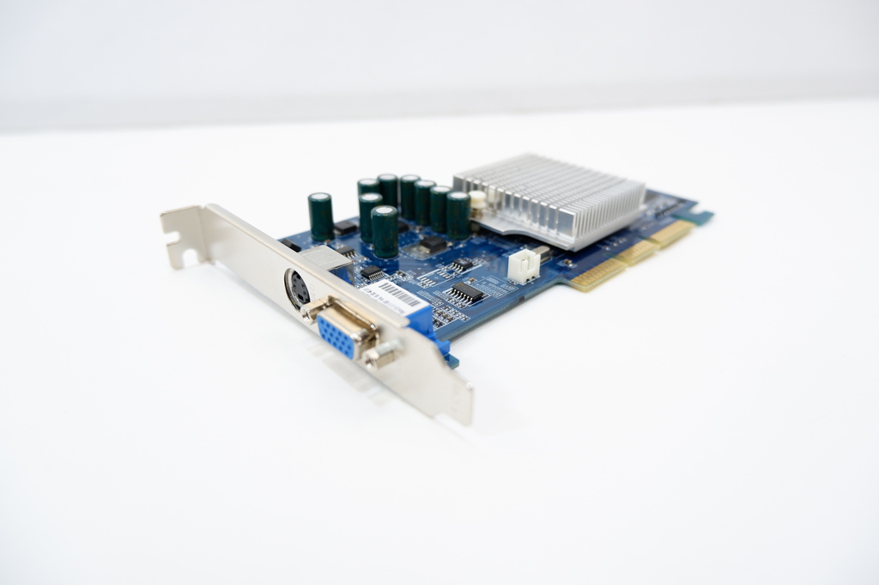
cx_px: 440
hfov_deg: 76.1
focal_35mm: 23
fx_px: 561
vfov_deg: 55.0
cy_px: 292
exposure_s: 1/80
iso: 200
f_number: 3.5
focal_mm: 15
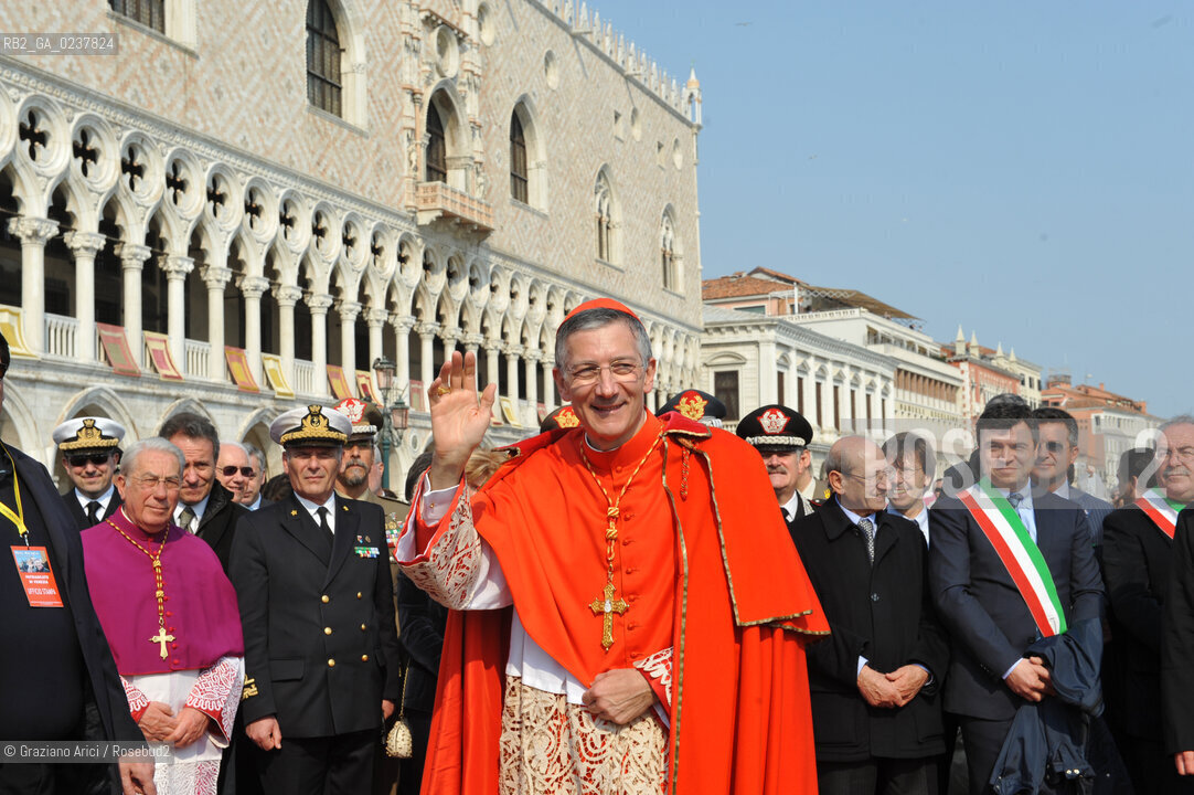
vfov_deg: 27.0
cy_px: 398
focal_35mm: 50
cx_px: 597
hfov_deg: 39.6
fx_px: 1657
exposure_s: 1/500
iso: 400
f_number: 11
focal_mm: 50
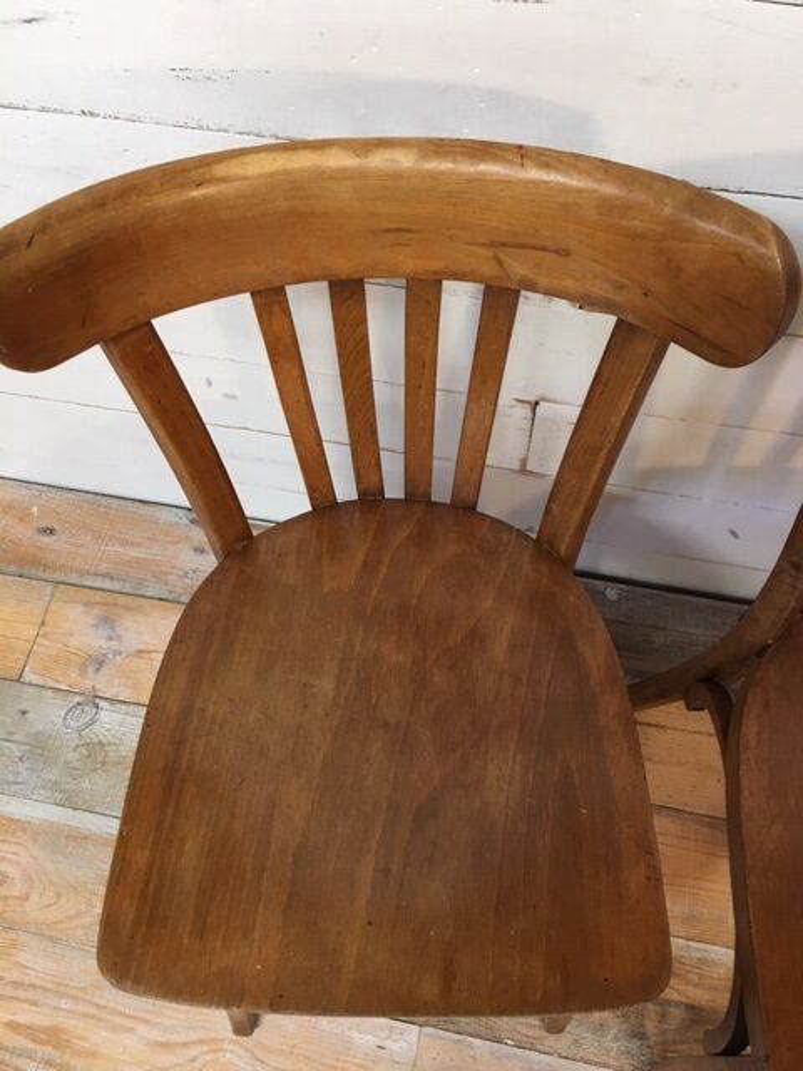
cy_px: 536
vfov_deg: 61.7
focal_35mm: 29
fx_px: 897
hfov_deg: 48.2
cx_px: 402
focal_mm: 4.15
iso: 50
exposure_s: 1/17
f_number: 2.2
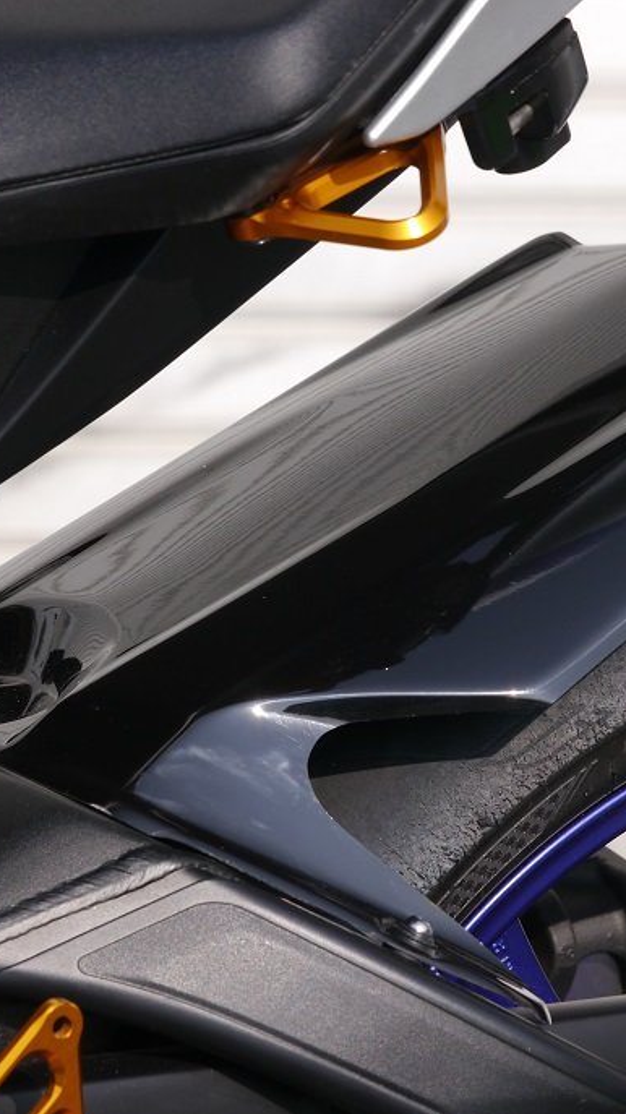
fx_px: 8270
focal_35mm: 280
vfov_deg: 7.7
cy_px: 556
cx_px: 385
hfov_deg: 4.3
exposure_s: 1/500
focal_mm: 96
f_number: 6.3
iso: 160
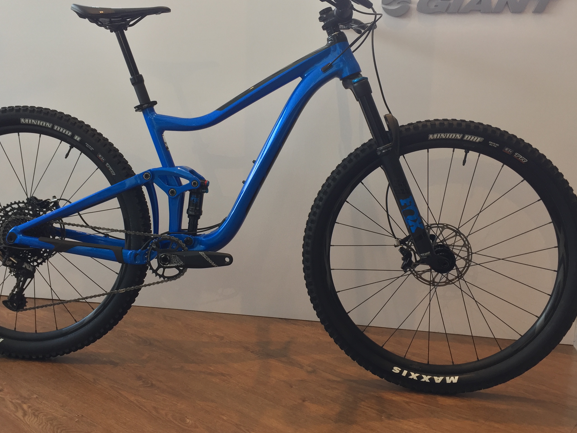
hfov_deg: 50.1
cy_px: 201
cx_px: 261
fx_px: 617
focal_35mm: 37
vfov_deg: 38.7
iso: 40
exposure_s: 1/60
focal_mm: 4.15
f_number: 2.2
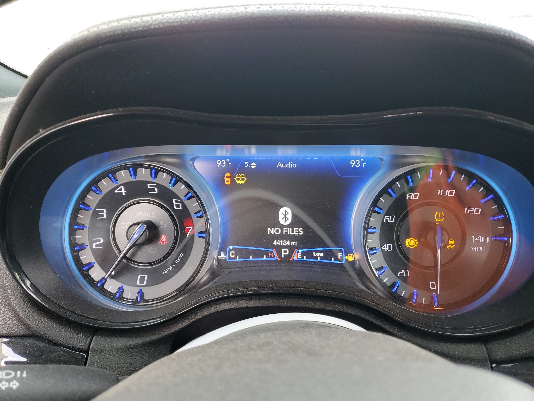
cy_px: 200
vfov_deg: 53.1
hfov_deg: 67.3
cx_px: 267
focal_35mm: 26
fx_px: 401
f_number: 1.5
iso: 74
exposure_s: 1/50
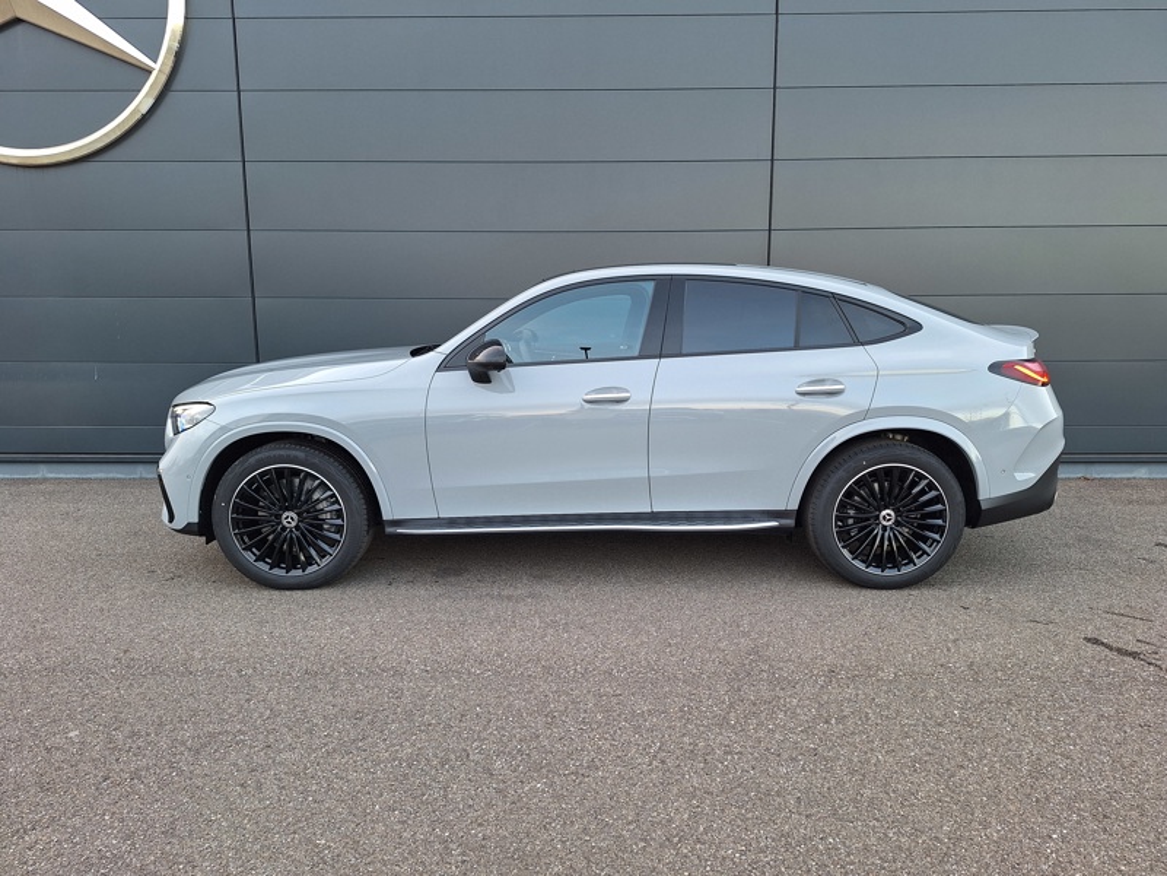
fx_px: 775
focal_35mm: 23
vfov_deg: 58.9
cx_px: 584
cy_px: 438
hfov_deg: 73.9
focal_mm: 5.54
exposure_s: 1/40
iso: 64
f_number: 1.8
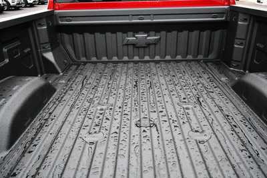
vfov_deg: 43.6
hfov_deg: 61.9
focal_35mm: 30
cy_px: 89
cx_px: 134
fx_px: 223
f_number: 5.6
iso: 2200
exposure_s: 1/125
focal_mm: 20
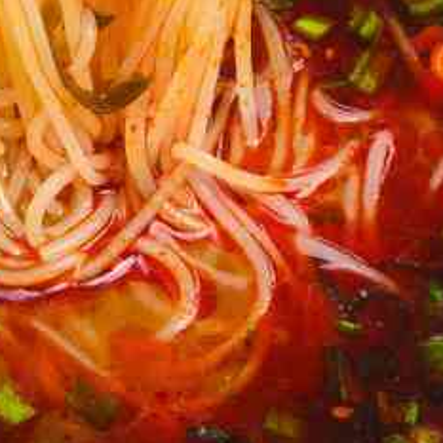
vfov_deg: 12.6
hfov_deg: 12.5
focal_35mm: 138
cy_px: 161
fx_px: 1998
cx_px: 0
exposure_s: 1/120
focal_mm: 6
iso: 16
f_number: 2.4
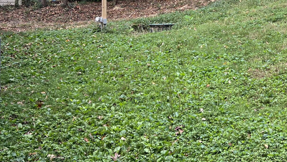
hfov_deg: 30.0
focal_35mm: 70
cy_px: -51
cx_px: 188
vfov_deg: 16.3
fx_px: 533
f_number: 1.5
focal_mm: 5.7
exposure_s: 1/555
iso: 50
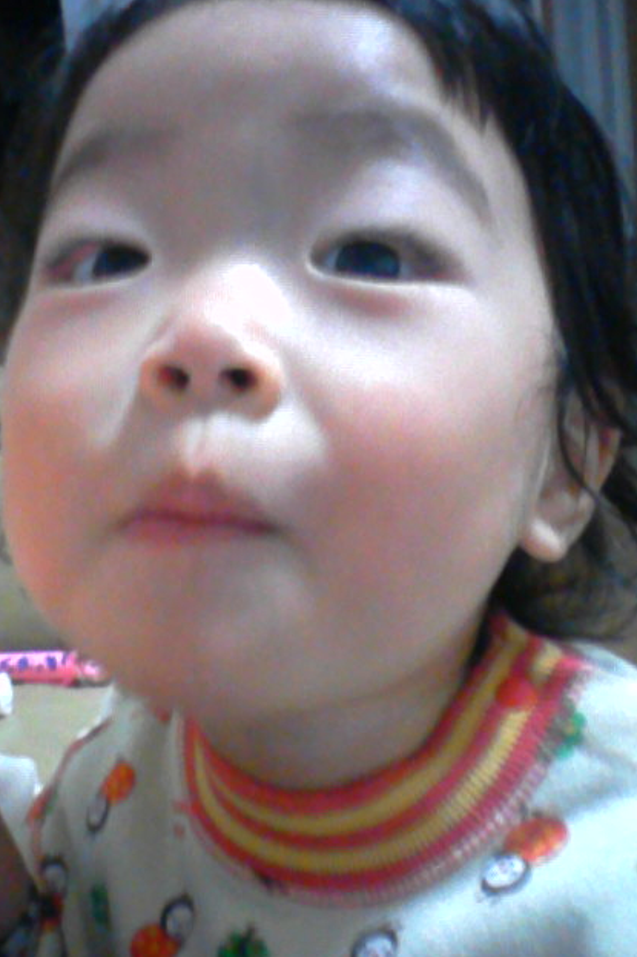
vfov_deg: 60.3
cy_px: 487
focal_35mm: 31
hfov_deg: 42.2
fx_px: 823
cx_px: 279
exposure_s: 1/6.85
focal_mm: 1.5
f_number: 2.8
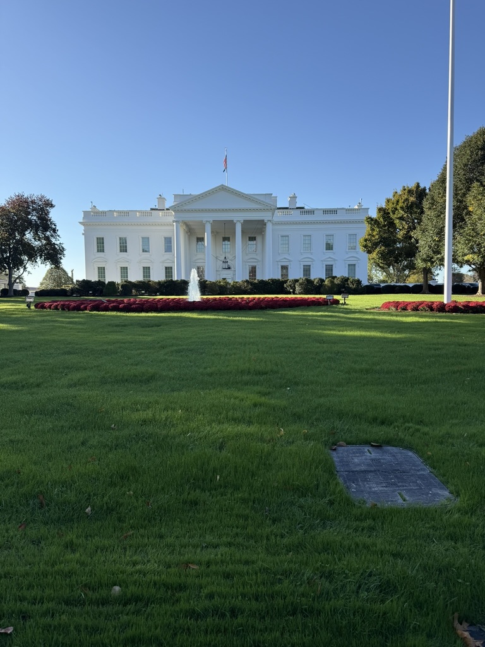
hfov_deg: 56.8
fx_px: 448
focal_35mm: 24
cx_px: 242
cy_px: 324
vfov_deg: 71.6
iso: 80
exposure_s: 1/2053
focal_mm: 6.76
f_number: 1.78
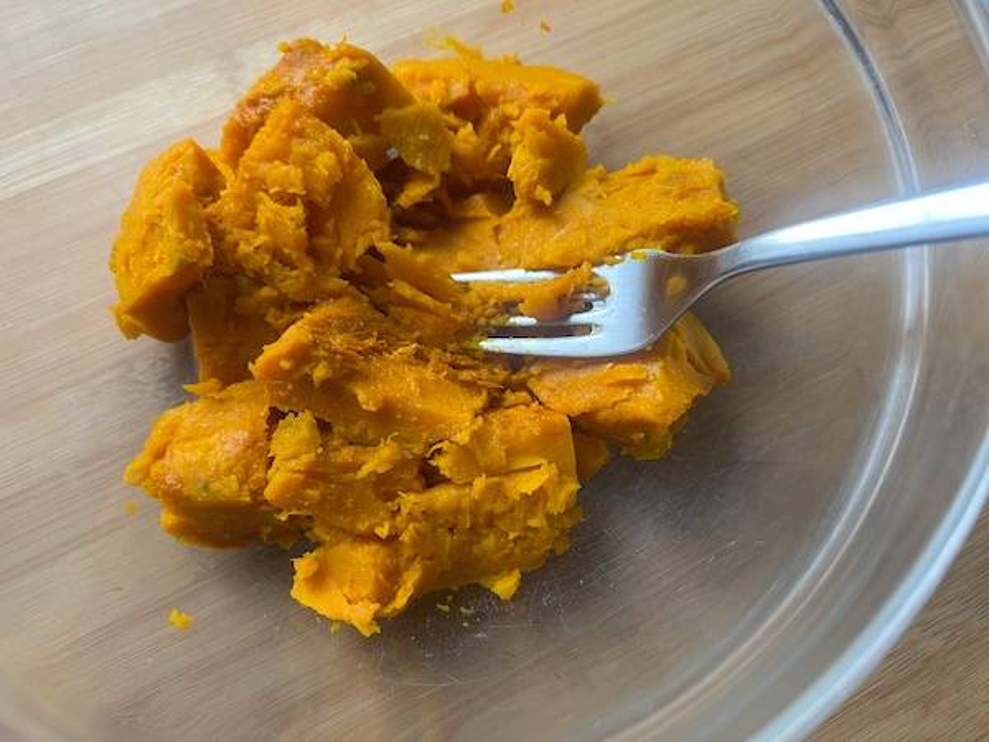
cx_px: 494
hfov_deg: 67.3
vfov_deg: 53.1
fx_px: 743
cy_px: 371
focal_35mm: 26
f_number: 1.5
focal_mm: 5.7
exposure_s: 1/80
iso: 125
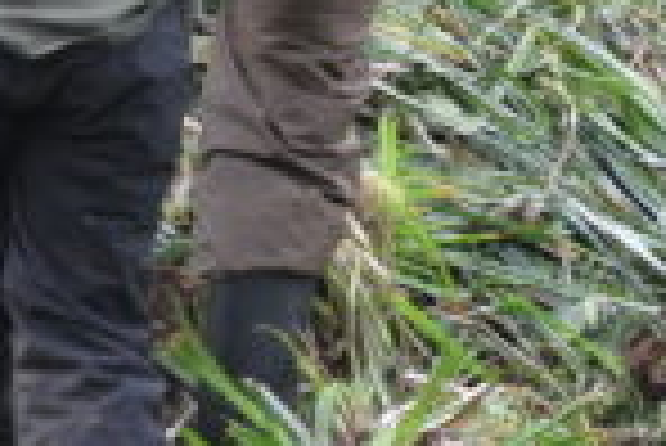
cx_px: -1476
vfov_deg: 2.3
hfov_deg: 3.4
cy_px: -628
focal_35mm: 587
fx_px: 10870
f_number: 5
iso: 1800
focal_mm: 85
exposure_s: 1/250
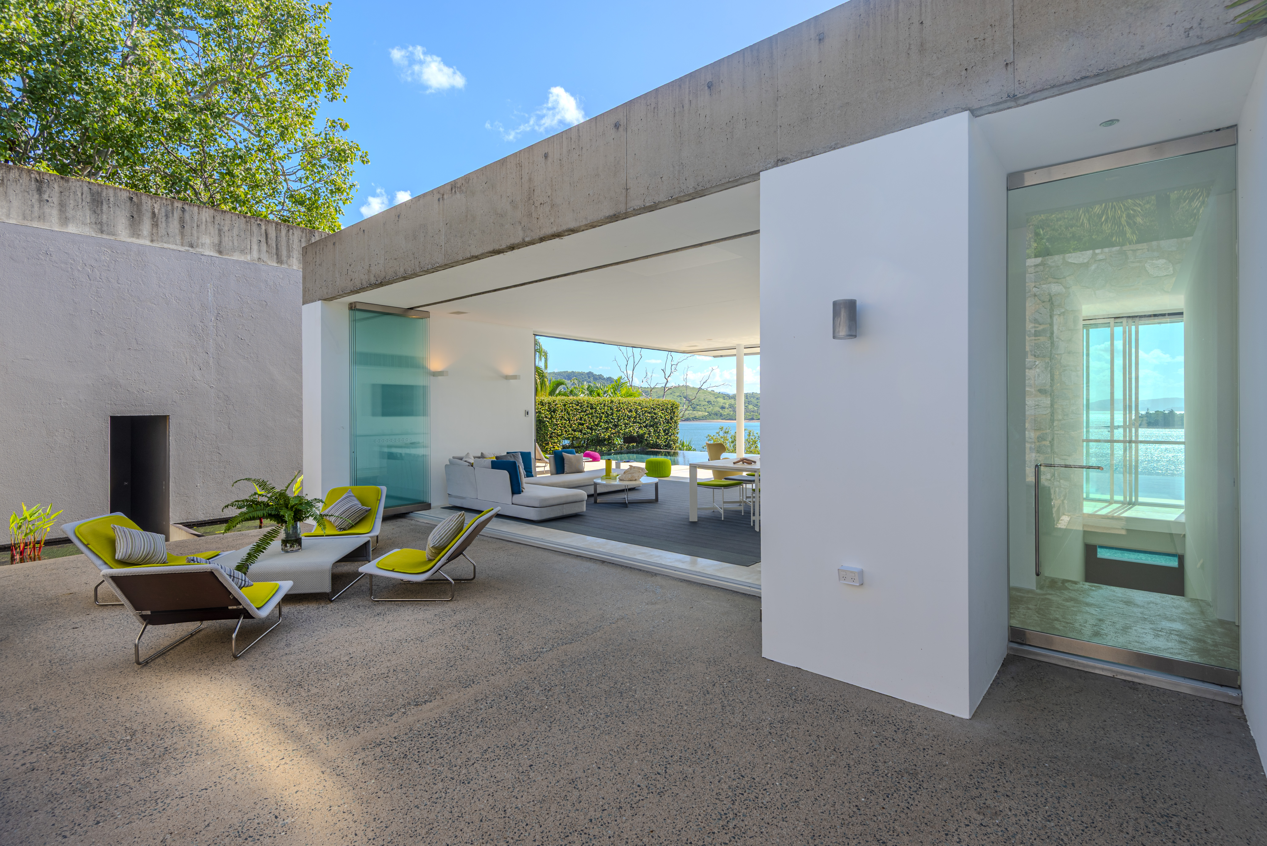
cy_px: 423
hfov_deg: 96.7
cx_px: 634
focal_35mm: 16
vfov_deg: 73.8
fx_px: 563
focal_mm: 16
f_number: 10
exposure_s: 1/100
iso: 100
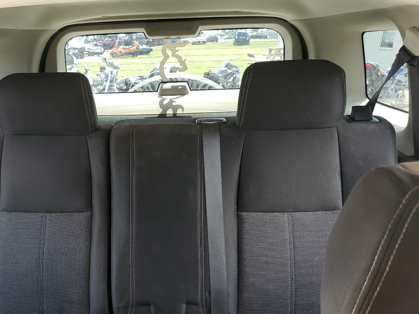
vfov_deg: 40.4
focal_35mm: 35
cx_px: 152
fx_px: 424
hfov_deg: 52.0
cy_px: 198
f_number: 1.5
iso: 77
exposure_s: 1/120
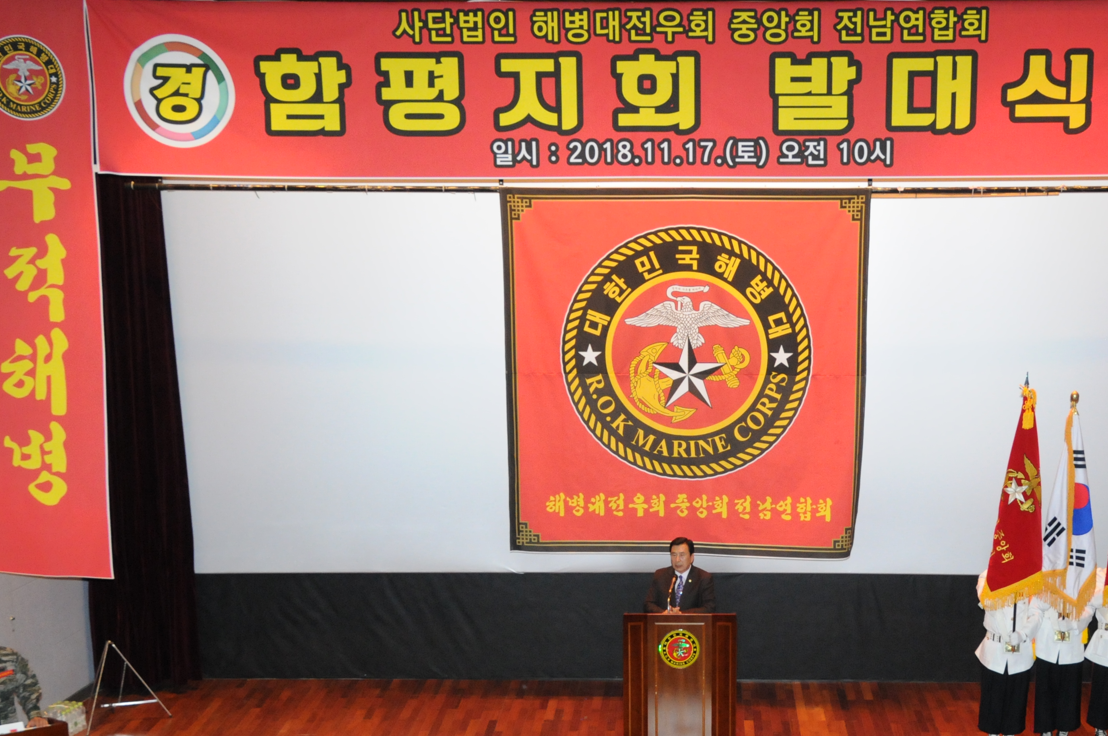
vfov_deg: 22.4
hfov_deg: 33.3
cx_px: 701
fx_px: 1844
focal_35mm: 60
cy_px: 542
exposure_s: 1/60
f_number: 8
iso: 1600
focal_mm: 26
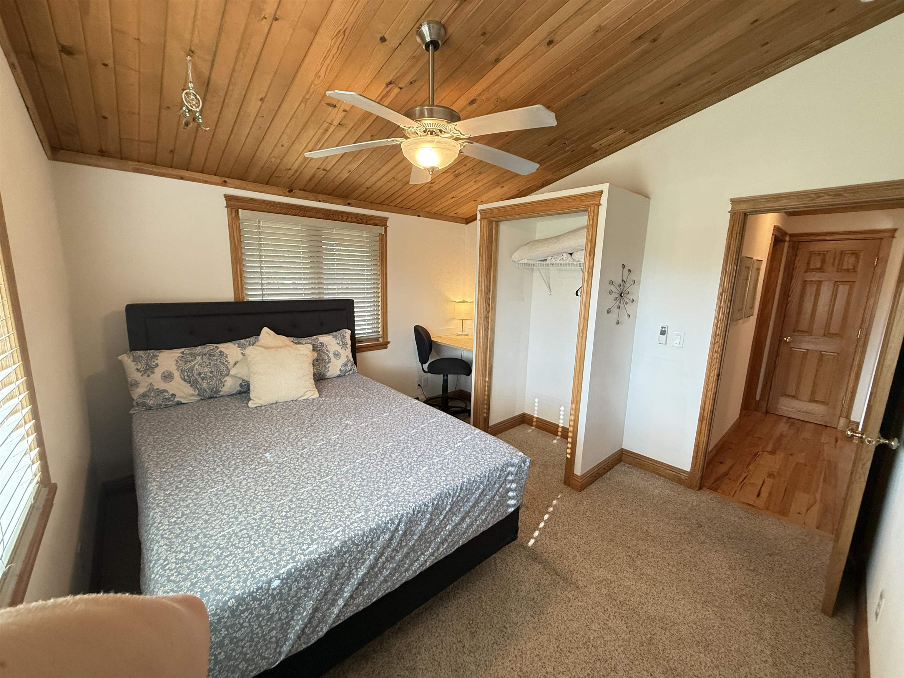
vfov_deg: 85.7
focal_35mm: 14
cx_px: 452
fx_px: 366
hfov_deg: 102.1
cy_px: 339
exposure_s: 1/120
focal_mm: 2.22
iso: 500
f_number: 2.2
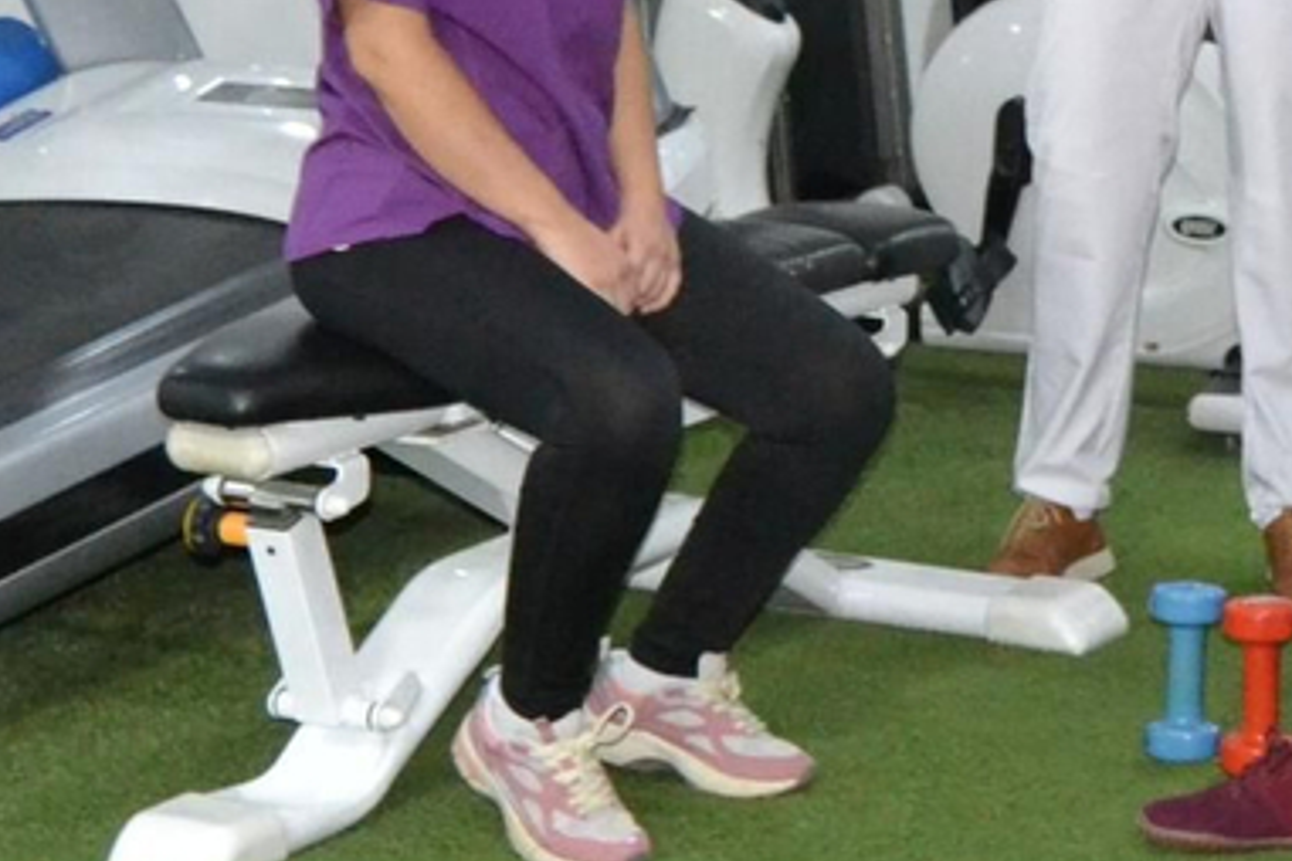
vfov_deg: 10.8
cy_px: 27
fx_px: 4522
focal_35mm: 126
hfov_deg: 15.7
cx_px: 1533
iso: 2200
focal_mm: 20
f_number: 3.5
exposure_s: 1/60
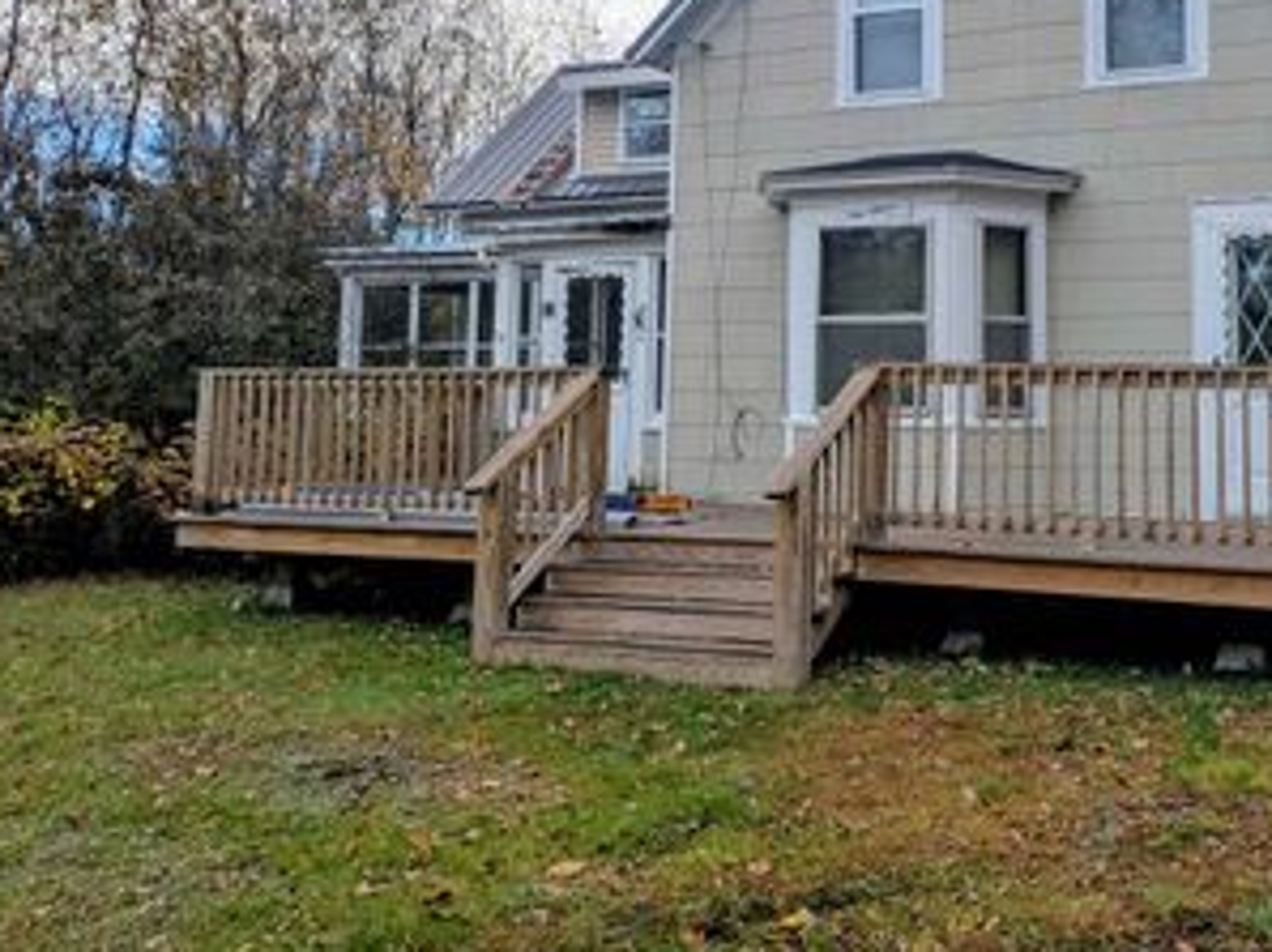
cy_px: 263
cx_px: 952
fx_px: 1542
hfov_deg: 43.4
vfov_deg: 33.7
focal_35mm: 42
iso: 45
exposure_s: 1/1340
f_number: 1.89
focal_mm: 5.43
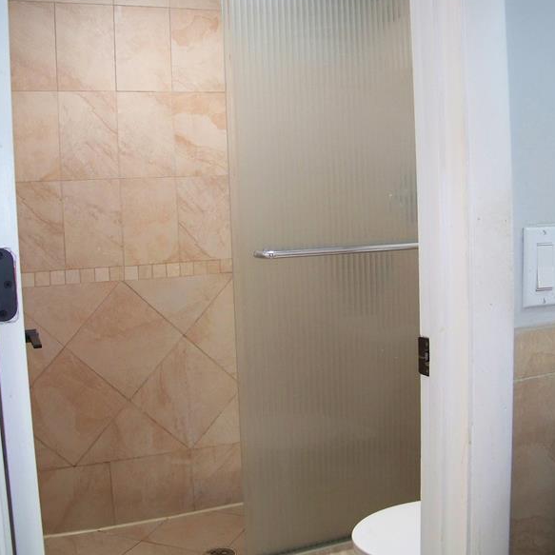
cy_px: 277
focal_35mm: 40
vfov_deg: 41.9
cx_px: 263
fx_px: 726
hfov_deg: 41.8
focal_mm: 5.85
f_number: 2.8
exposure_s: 1/30
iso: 250
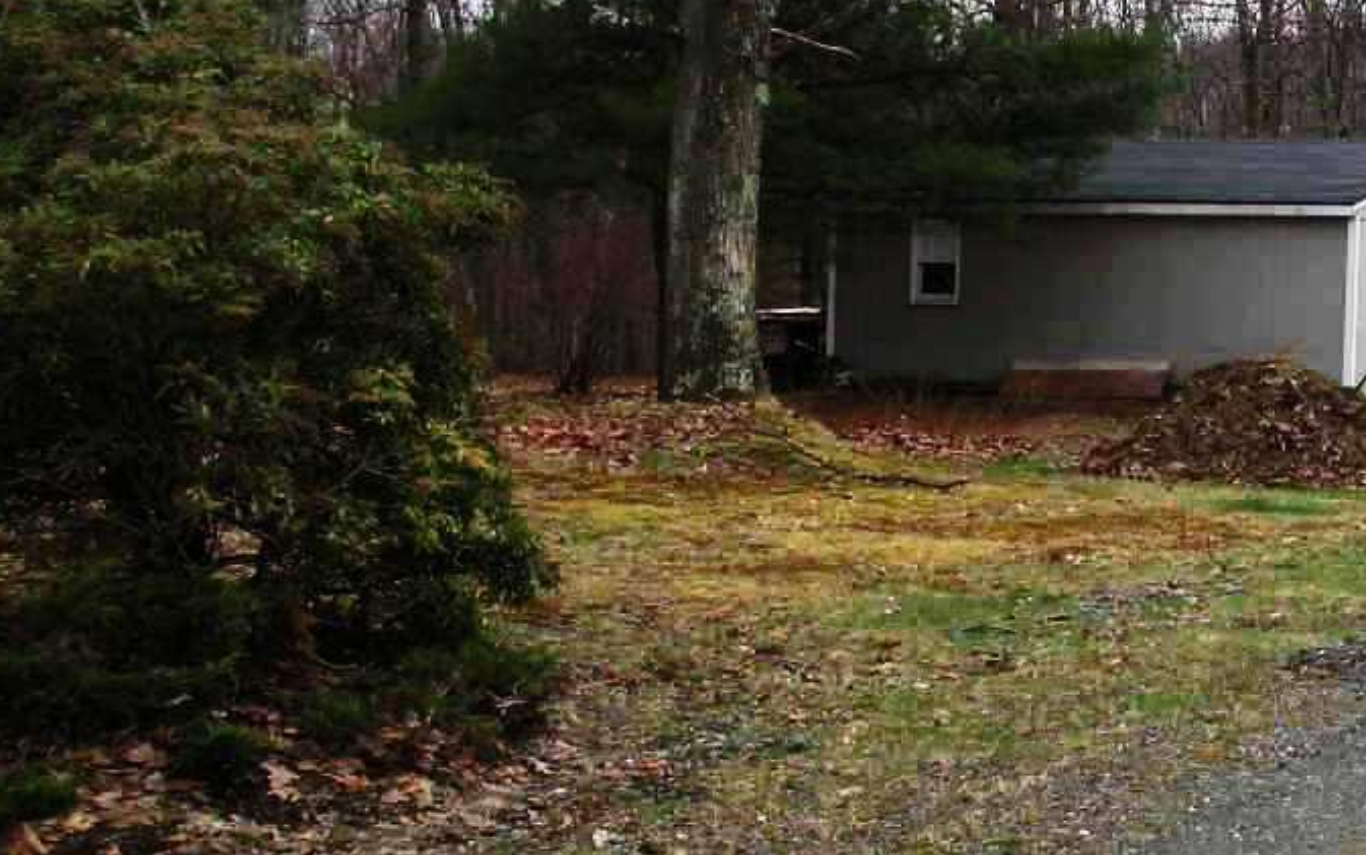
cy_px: 386
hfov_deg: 27.4
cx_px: 1534
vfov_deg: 19.2
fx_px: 2532
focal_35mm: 68
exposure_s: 1/138
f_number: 4
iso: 64
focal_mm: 4.7
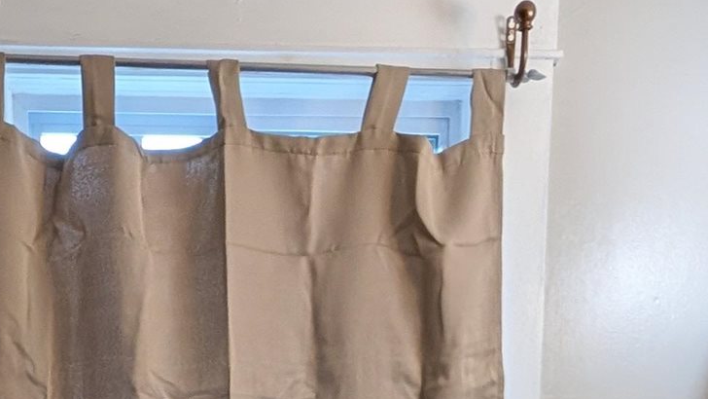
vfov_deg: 17.4
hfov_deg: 37.0
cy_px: 739
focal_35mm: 55
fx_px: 1033
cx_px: 181
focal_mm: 2.02
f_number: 1.7
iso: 139
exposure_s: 1/24
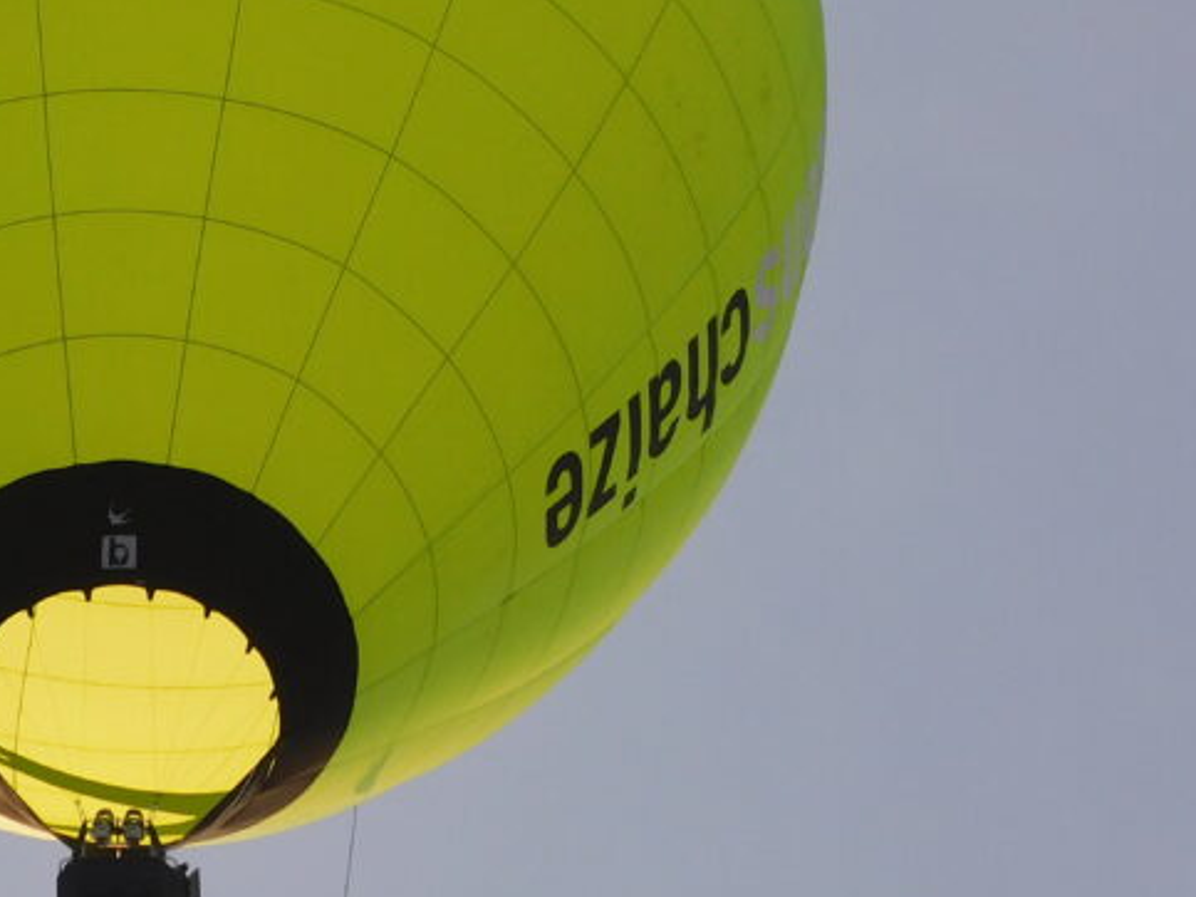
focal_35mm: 955
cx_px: 146
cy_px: 171
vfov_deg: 1.6
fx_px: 32988
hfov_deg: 2.1
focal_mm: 80.6
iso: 125
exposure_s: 1/320
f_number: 5.6
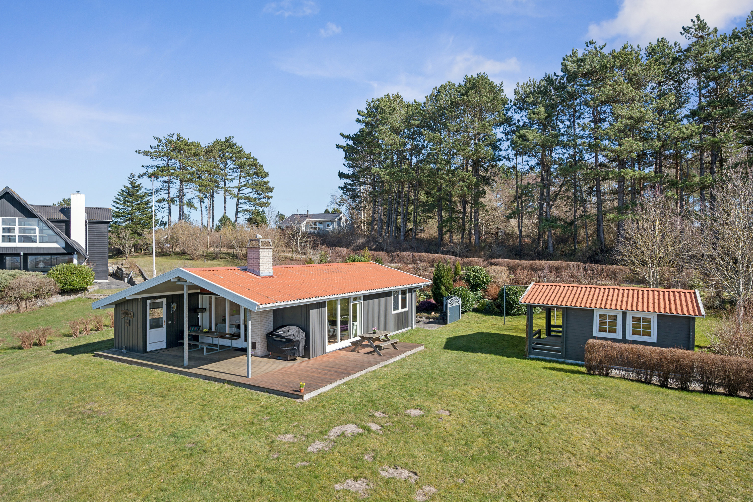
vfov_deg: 59.5
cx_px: 376
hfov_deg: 81.2
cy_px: 251
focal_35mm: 21
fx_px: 439
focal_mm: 21
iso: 200
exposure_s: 1/320
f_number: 8
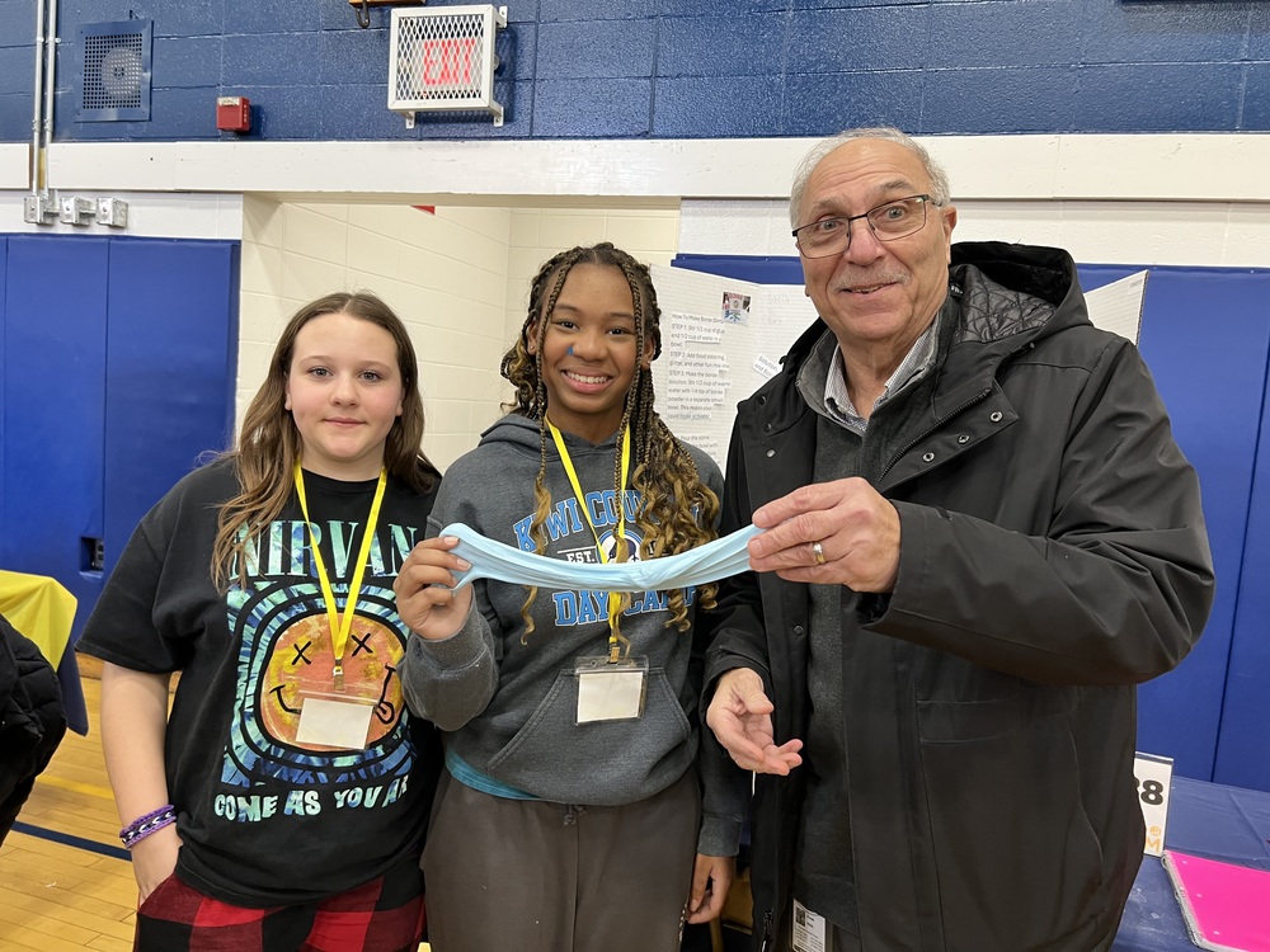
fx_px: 954
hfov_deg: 67.3
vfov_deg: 53.1
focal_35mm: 26
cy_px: 476
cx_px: 635
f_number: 1.5
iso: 160
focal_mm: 5.7
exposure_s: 1/60
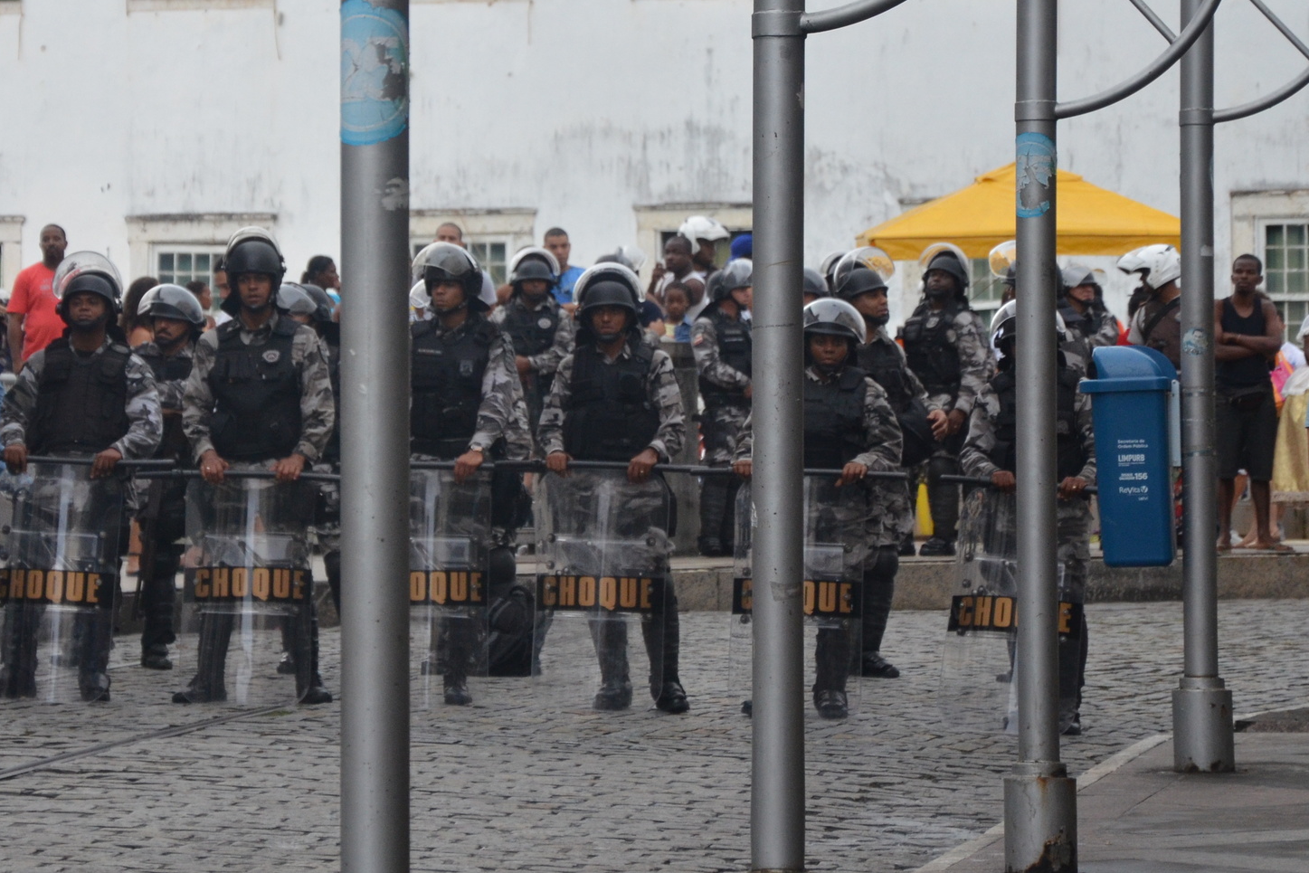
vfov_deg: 6.2
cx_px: 341
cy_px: 277
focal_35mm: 220
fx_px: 7995
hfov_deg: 9.3
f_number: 5.6
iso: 800
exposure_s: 1/200
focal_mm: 85
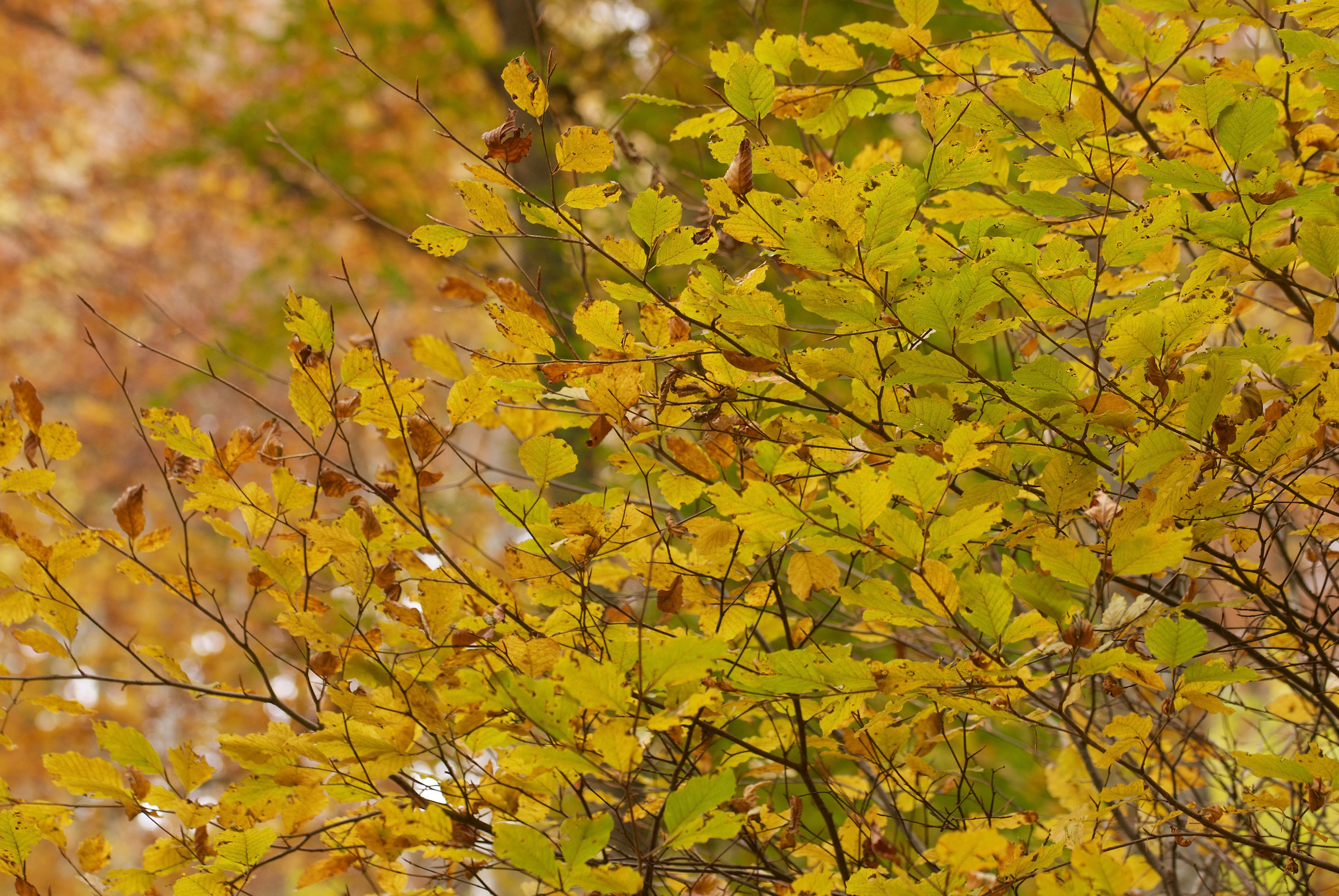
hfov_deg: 13.0
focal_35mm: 158
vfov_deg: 8.7
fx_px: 5864
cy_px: 448
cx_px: 670
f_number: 5
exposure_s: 1/80
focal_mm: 105
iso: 200
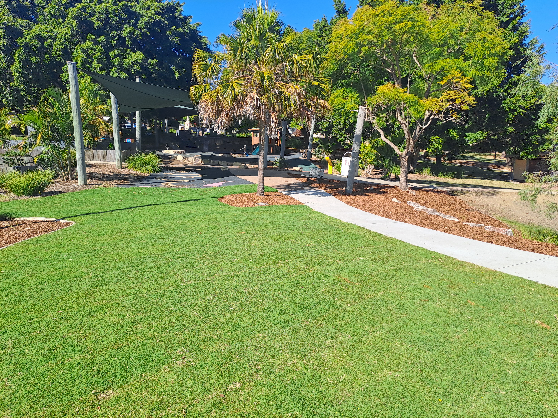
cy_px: 209
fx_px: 403
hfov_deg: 69.4
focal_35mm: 25
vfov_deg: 54.9
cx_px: 279
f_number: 1.8
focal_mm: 4.65
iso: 32
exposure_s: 1/957
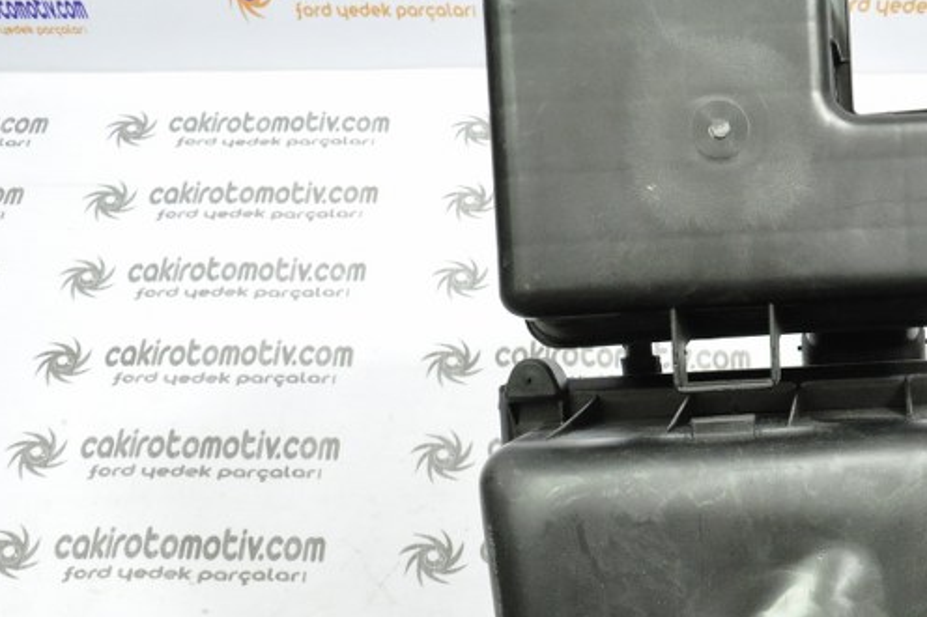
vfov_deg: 27.0
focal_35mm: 49
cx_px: 669
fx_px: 1261
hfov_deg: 39.5
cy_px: 490
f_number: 7.1
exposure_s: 1/100
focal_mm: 18
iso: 3200
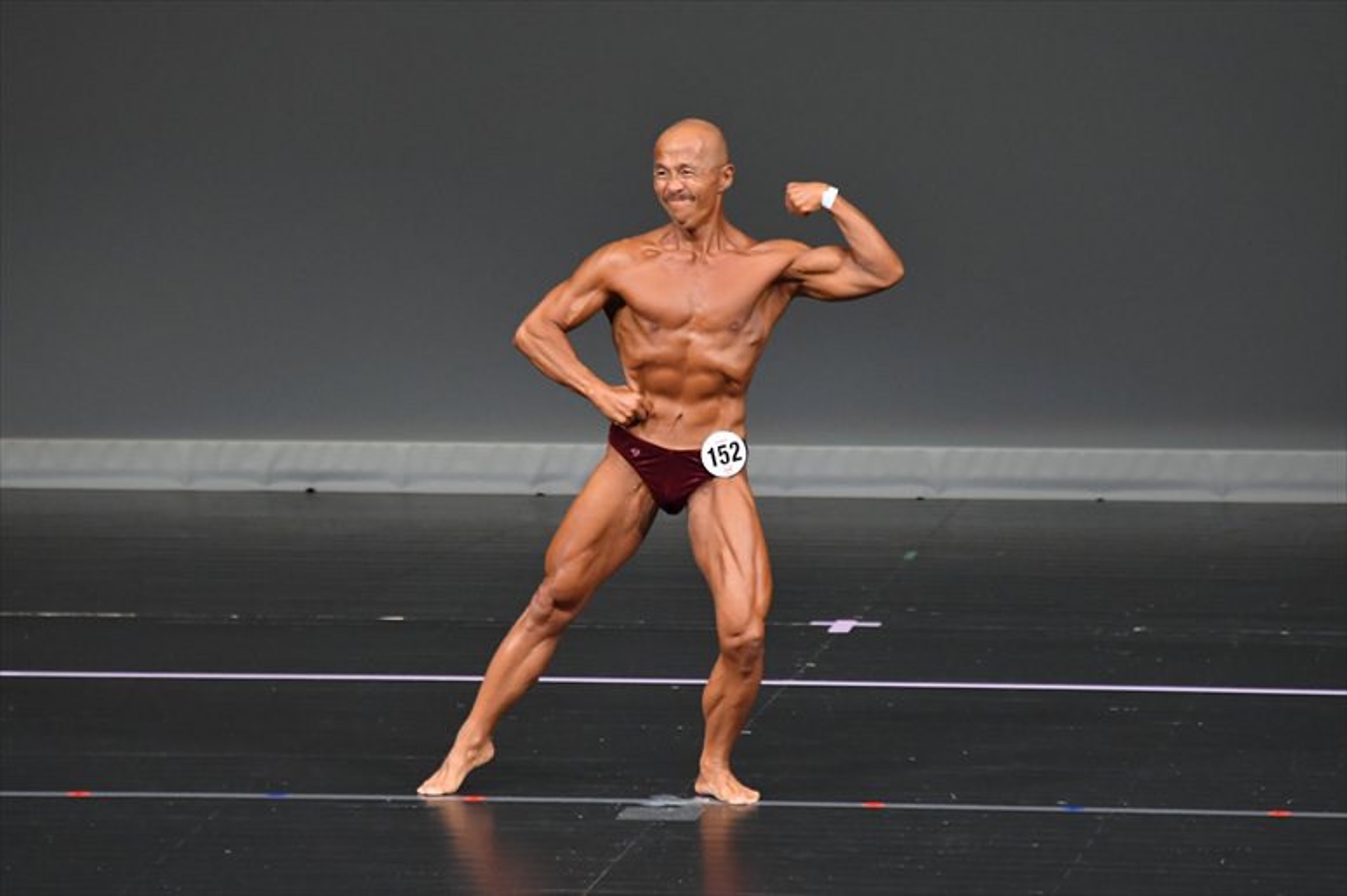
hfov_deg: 5.5
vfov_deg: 3.7
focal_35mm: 375
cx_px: 674
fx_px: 14025
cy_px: 448
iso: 4000
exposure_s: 1/400
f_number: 5.6
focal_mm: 250
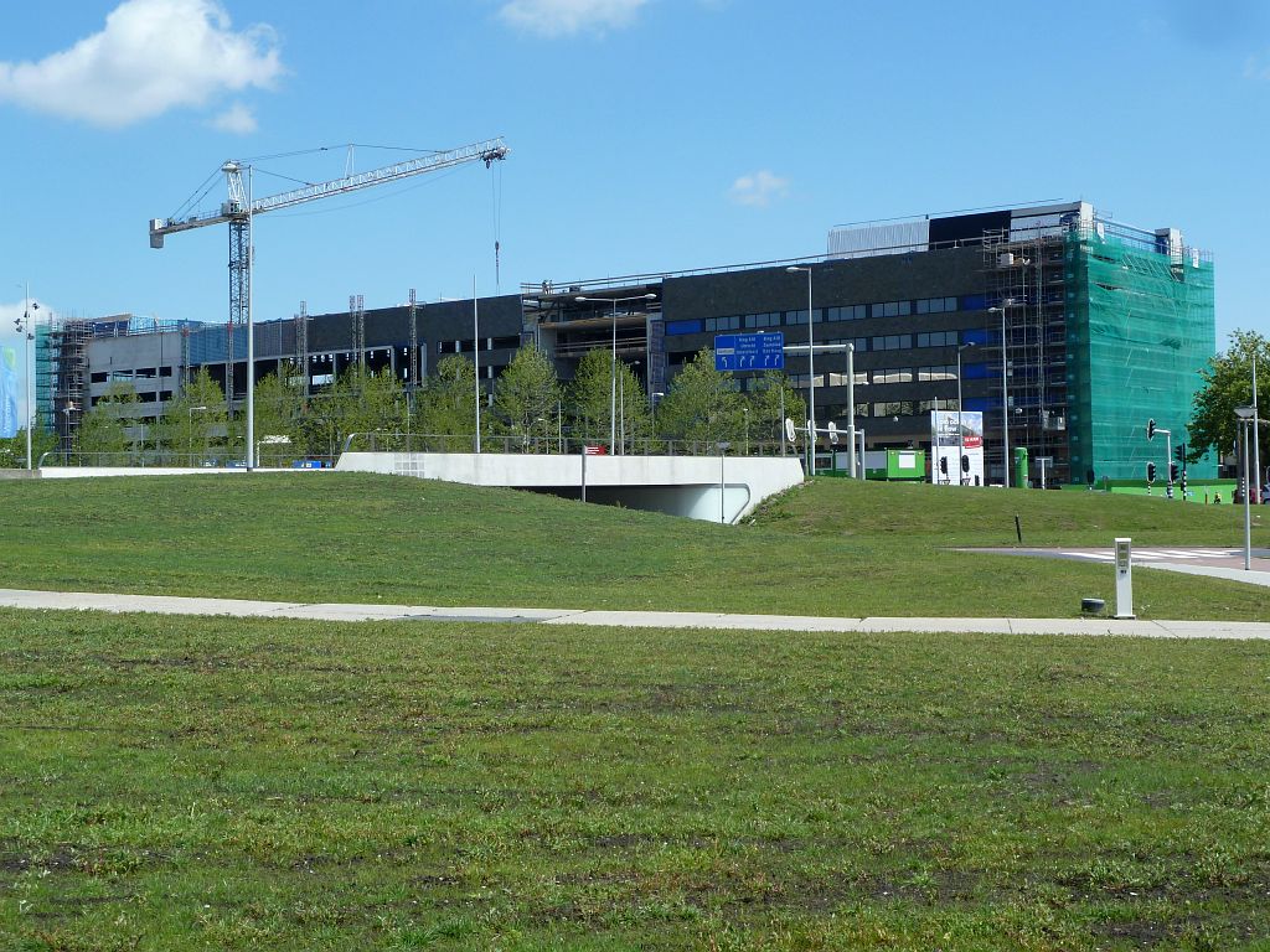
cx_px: 635
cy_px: 476
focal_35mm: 48
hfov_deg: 39.7
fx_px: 1761
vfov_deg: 30.3
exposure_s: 1/400
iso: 80
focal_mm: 7.9
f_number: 4
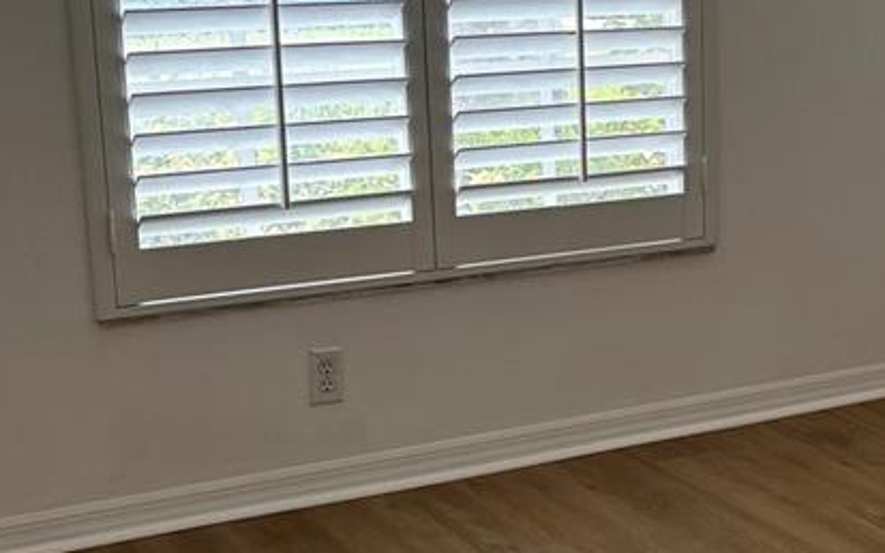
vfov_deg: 16.3
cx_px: 816
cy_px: 304
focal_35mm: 80
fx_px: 1929
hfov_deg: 25.0
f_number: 1.6
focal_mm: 5.96
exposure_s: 1/60
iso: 125
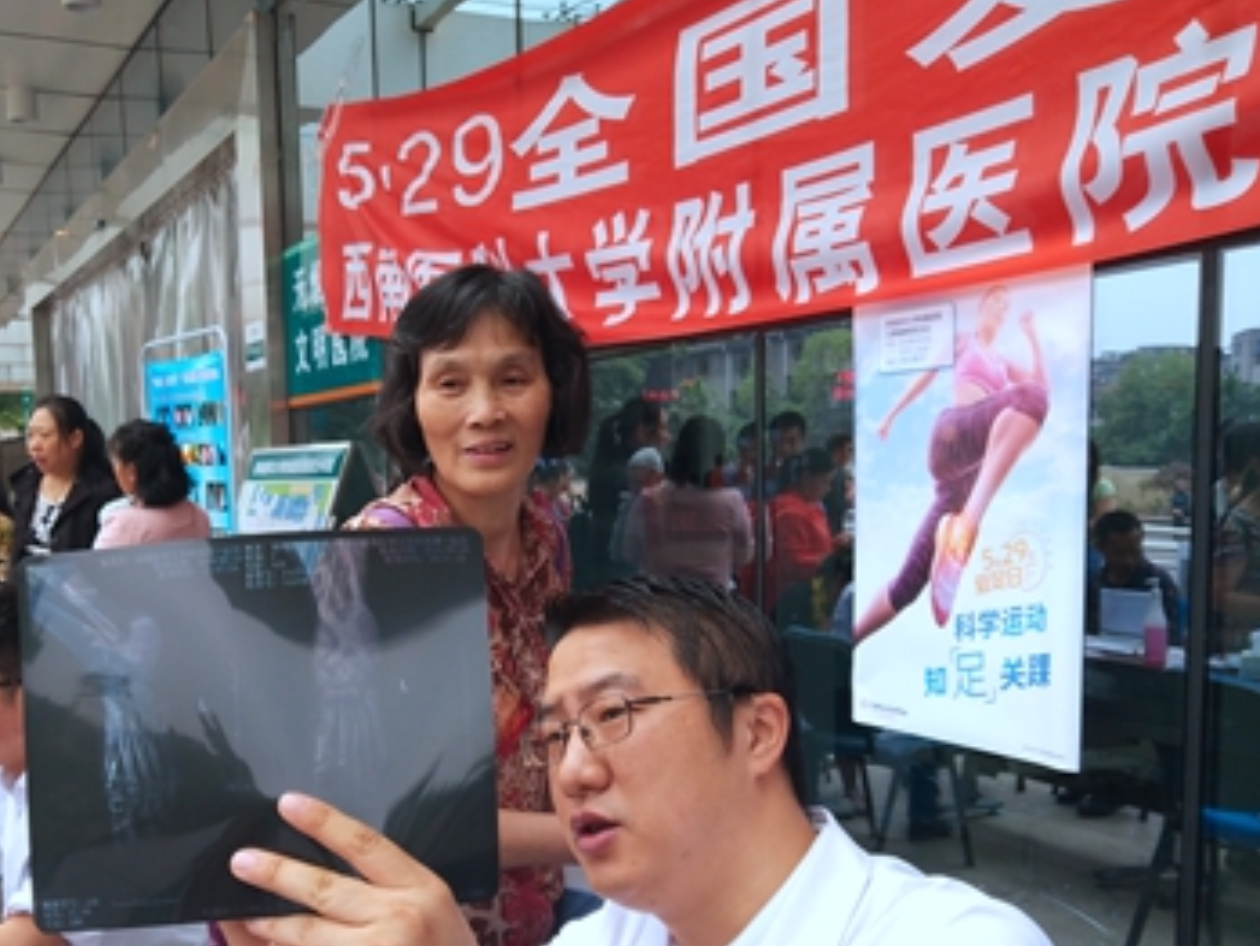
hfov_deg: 43.6
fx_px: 1566
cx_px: 505
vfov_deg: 33.3
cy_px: 637
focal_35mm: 43
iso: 60
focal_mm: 3.95
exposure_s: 1/100
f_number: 1.8
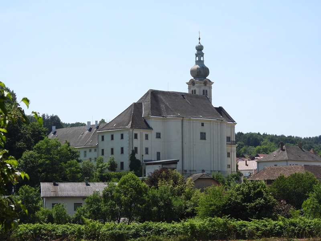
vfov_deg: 17.4
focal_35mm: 85
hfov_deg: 23.0
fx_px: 788
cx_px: 160
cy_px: 120
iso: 100
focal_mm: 15.2
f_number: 4
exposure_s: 1/1000
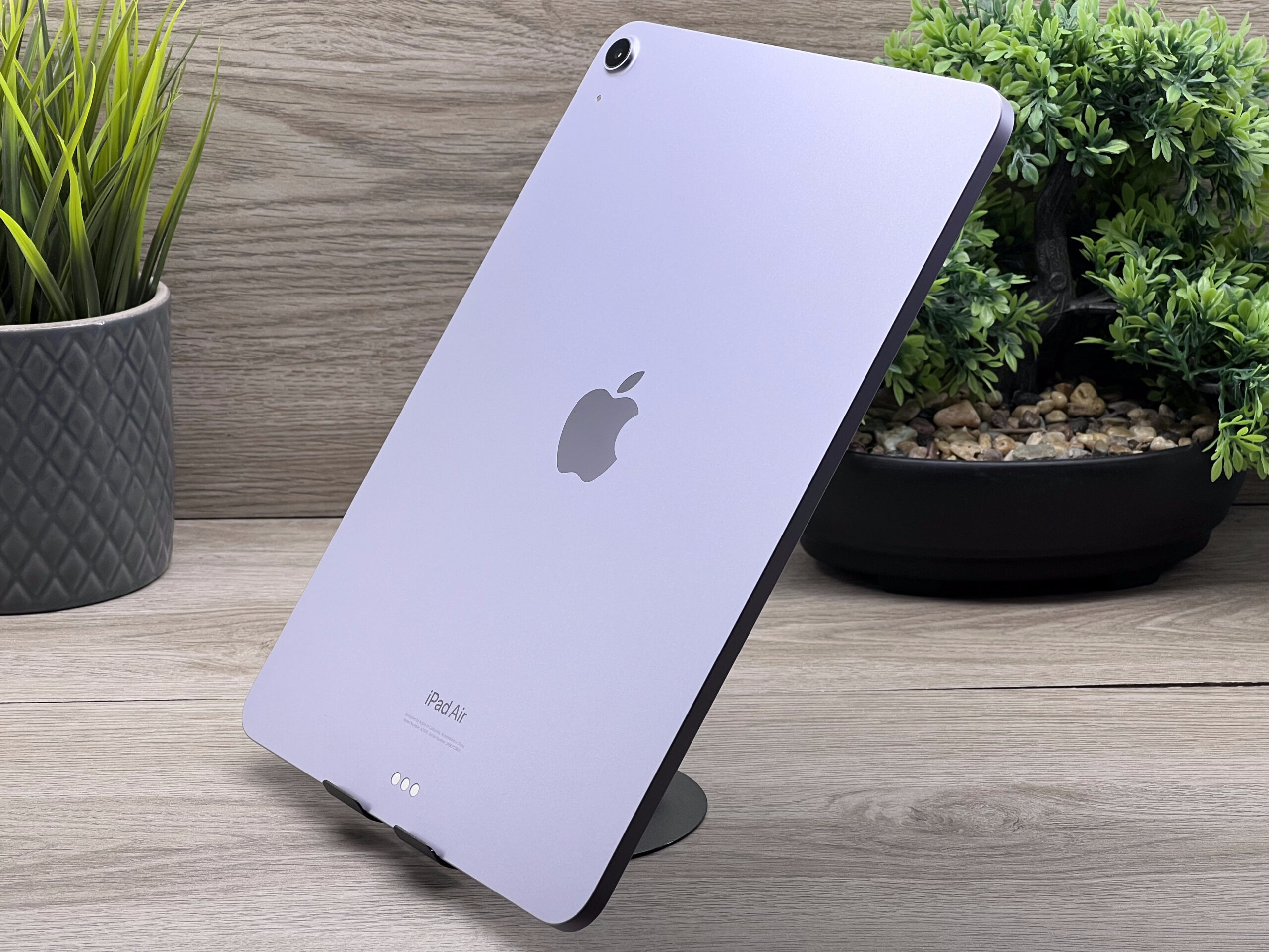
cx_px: 634
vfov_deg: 19.1
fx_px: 2823
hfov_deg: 25.3
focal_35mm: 77
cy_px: 476
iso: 50
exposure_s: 1/100
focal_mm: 9
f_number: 2.8
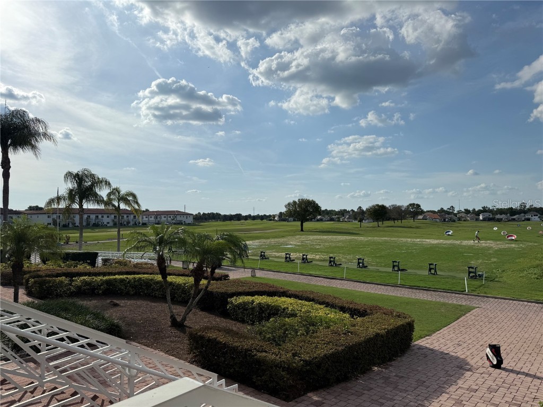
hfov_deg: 71.6
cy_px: 204
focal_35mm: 24
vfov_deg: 56.8
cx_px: 272
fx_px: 376
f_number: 1.78
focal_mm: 6.76
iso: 80
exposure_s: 1/14286
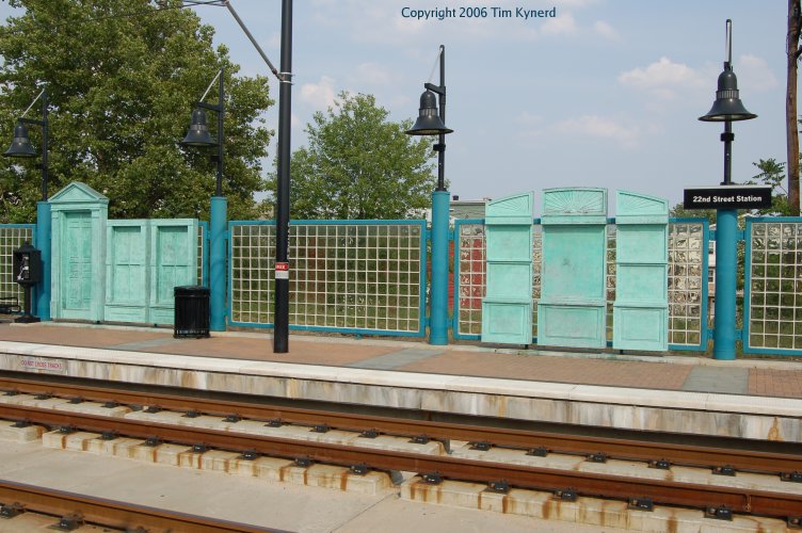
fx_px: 801
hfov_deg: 53.2
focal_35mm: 36
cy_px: 266
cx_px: 401
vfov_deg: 36.8
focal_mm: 24
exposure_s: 1/320
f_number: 9
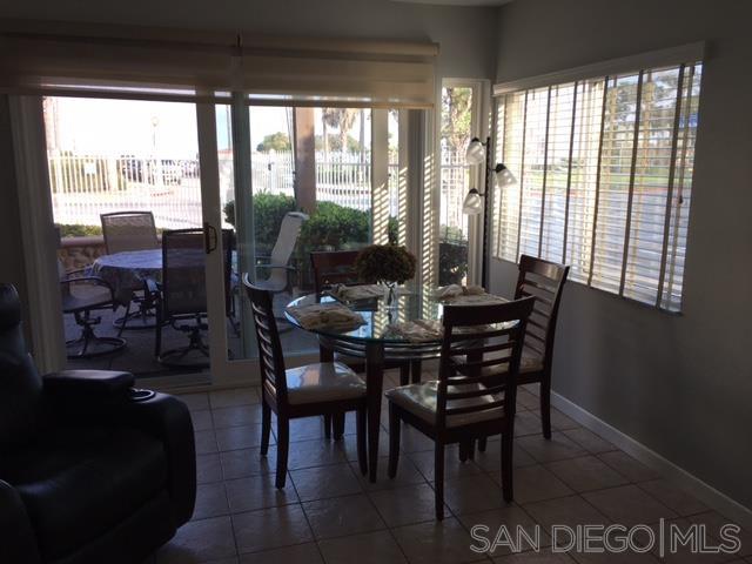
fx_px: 630
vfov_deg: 48.2
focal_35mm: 29
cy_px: 282
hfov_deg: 61.7
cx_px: 376
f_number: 2.2
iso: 25
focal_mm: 4.15
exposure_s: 1/120
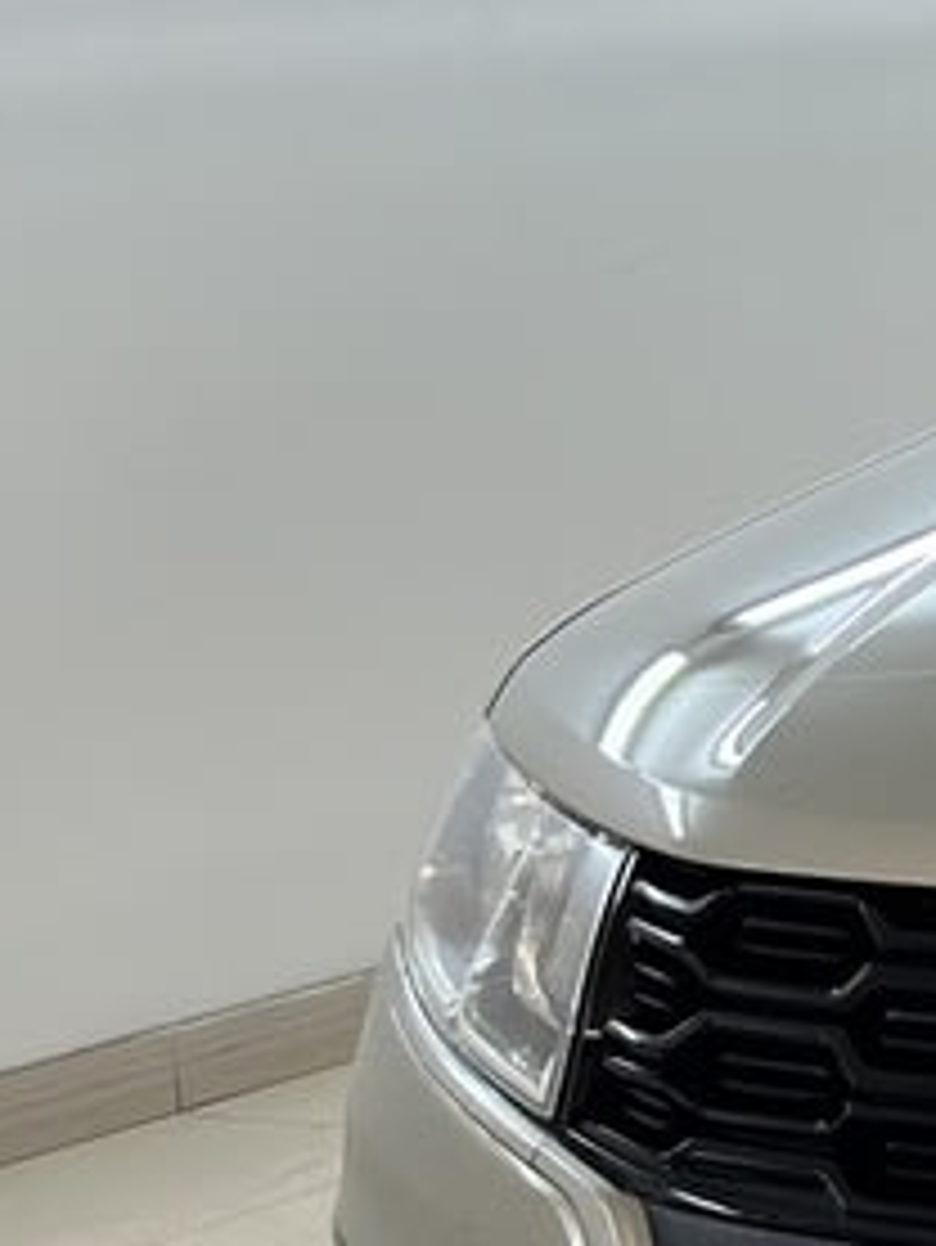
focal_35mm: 156
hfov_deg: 8.9
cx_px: 1976
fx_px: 5620
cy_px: 821
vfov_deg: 12.6
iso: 80
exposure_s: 1/100
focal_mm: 6.86
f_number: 1.78
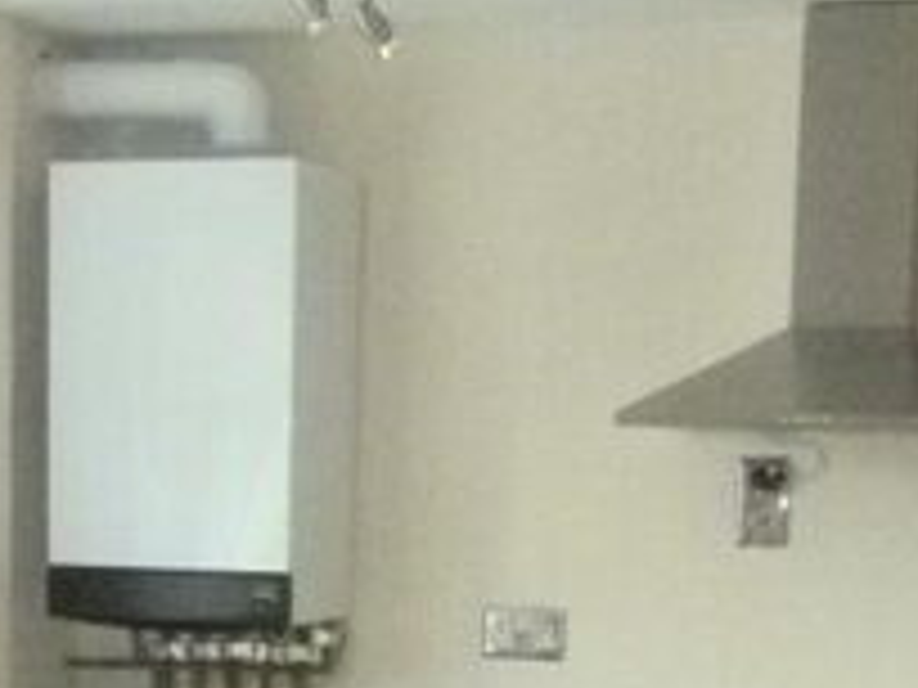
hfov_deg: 20.3
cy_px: 1095
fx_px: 2546
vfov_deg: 14.2
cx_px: 274
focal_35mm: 96
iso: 1600
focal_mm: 5
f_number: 3.3
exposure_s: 1/320
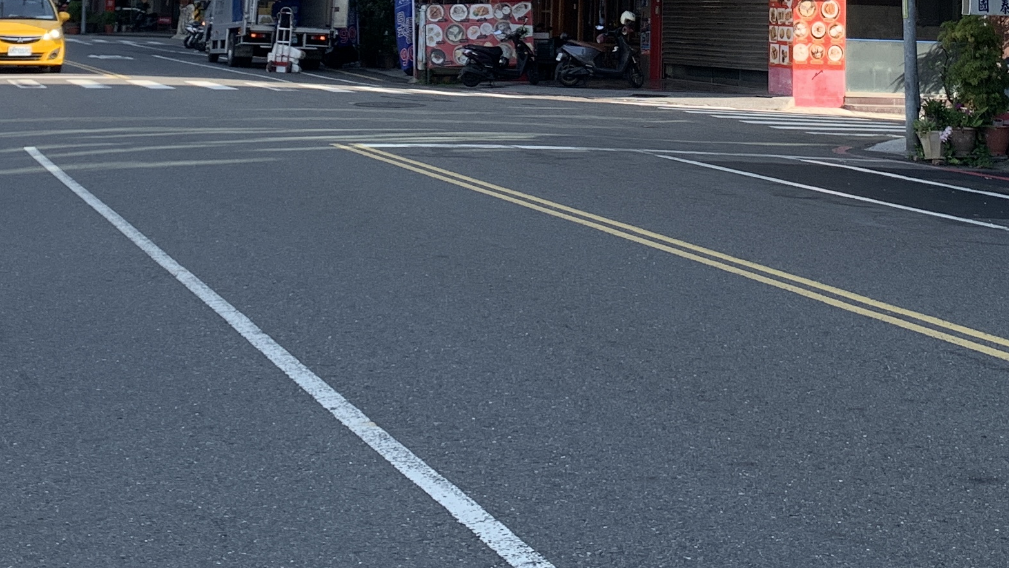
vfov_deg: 15.3
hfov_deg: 28.9
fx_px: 1953
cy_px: -279
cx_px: 597
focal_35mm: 73
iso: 25
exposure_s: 1/911
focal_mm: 4.25
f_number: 1.8
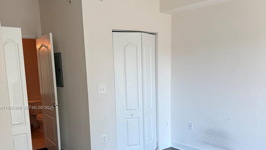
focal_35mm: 35
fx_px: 247
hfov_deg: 56.6
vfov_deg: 33.2
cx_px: 133
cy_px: 108
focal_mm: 6.76
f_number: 1.78
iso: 64
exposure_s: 1/121
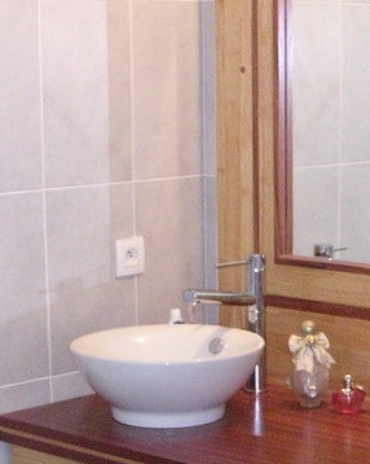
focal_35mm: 112
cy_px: 331
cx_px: 397
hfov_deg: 13.5
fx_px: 1534
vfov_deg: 17.1
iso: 400
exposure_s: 1/20.9
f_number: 2.8
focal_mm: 5.8
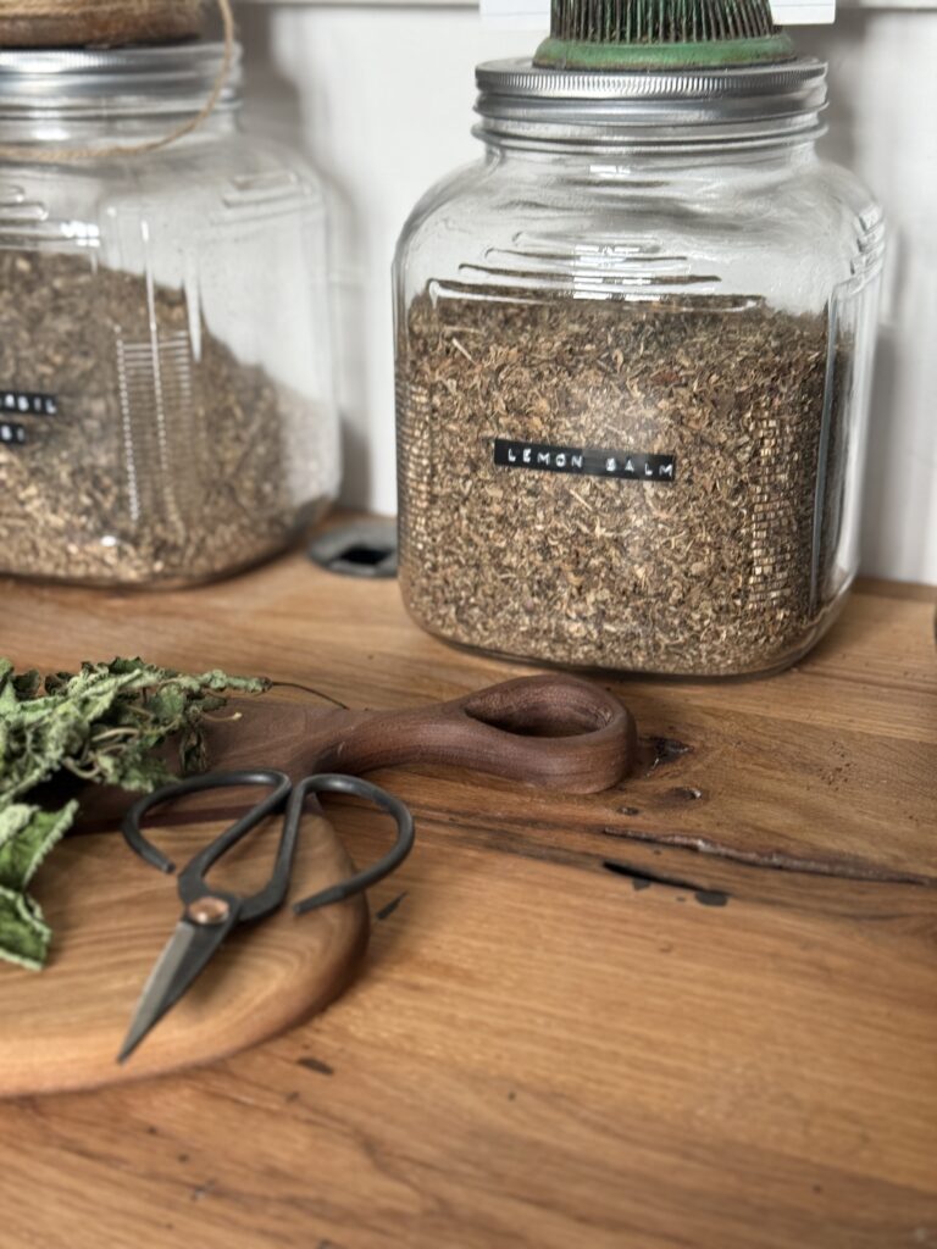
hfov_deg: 30.3
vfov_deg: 39.7
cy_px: 624
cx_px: 468
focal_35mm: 48
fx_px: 1732
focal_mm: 6.76
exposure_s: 1/60
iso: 250
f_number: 1.78
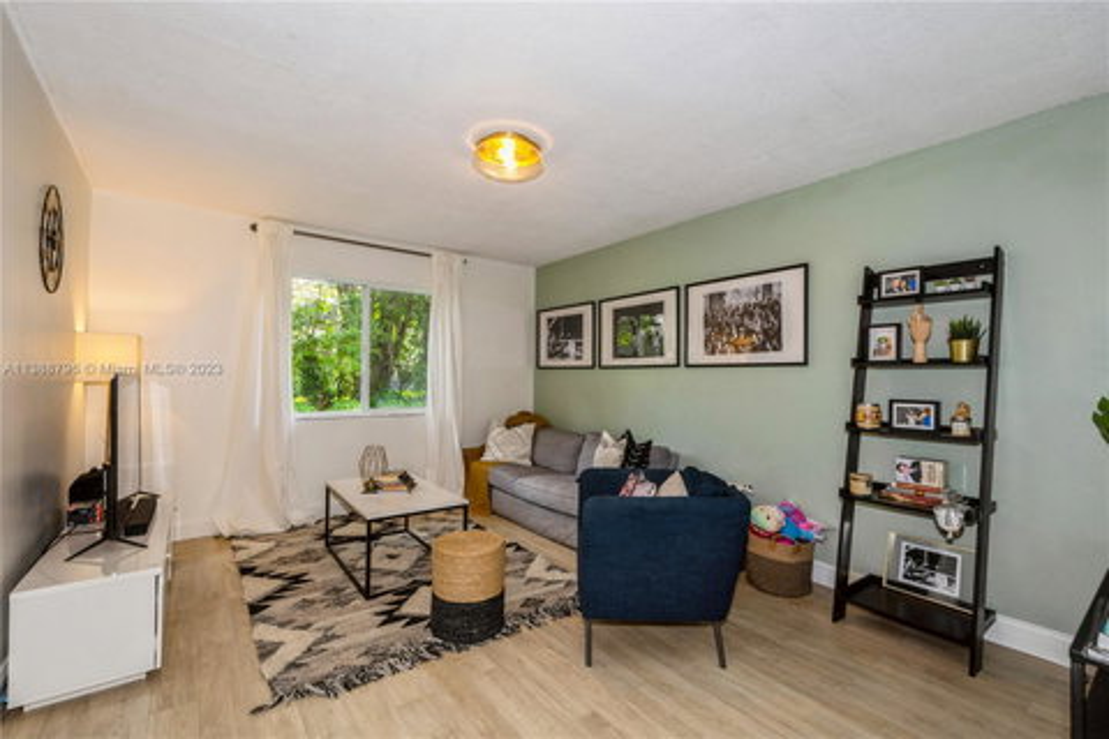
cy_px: 370
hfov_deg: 100.4
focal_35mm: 15
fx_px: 462
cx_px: 554
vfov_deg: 77.3
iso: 250
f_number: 5
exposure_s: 1/60
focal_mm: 10
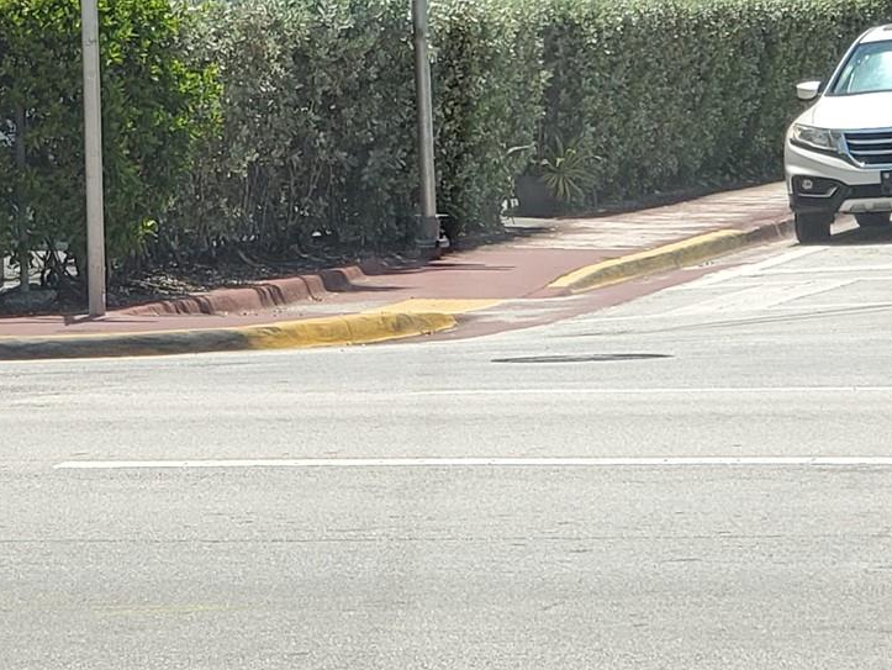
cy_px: -31
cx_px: 209
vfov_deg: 12.7
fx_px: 2965
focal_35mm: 115
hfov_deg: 17.0
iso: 50
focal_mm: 6
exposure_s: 1/542
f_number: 2.4
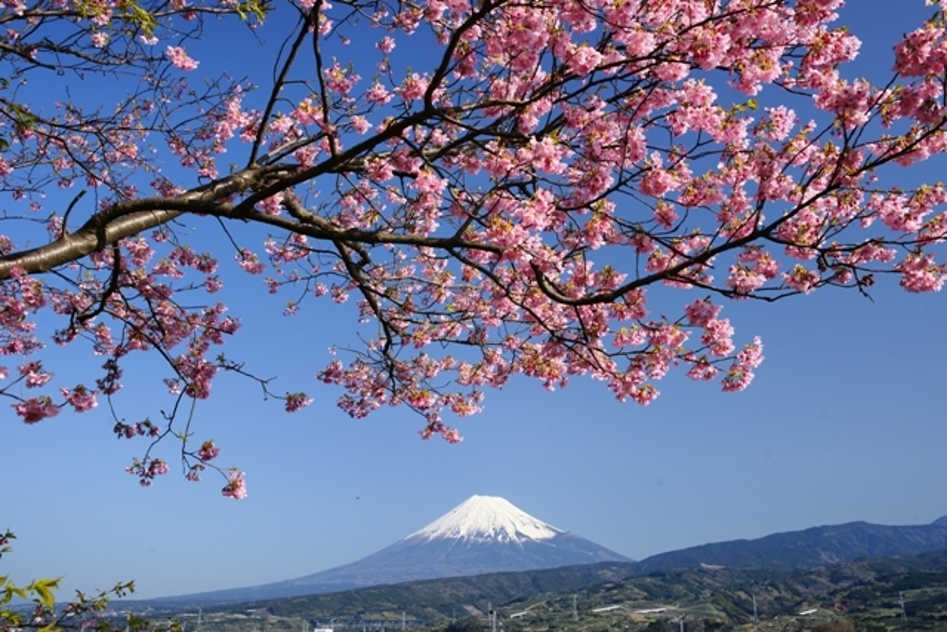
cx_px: 474
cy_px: 316
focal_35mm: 35
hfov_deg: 54.4
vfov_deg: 37.9
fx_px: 921
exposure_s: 1/40
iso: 100
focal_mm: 35
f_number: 11
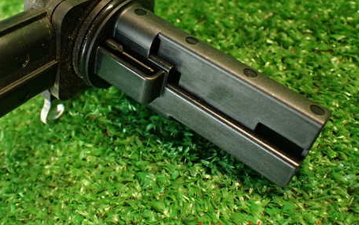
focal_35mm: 42
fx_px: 411
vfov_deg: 30.2
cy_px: 62
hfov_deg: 46.9
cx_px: 141
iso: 500
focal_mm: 5.4
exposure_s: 1/30
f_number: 2.3
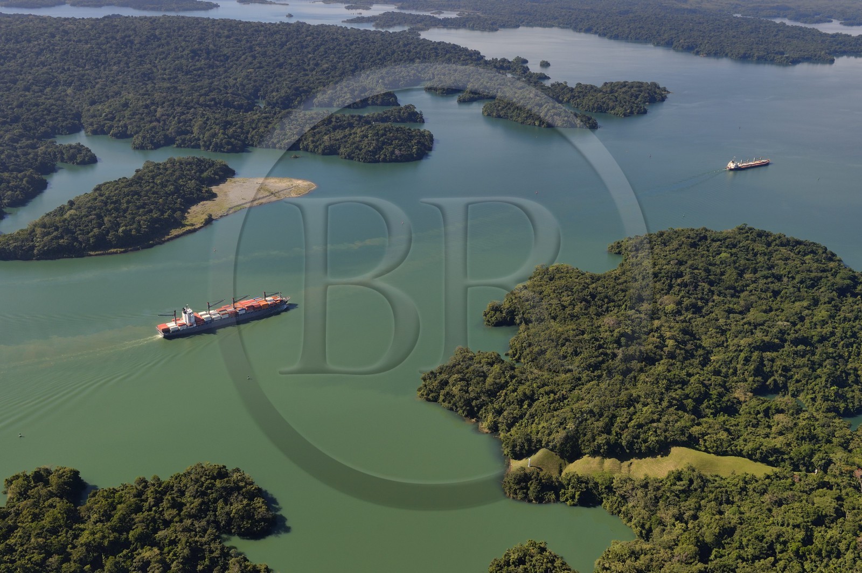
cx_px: 431
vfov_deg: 41.0
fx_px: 766
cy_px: 286
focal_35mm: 32
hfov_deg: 58.8
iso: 320
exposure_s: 1/800
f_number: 9
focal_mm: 32
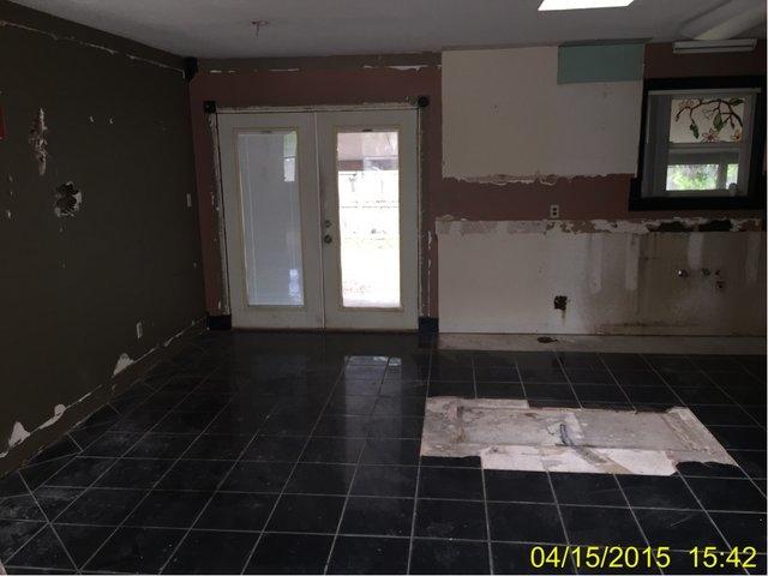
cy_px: 288
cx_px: 384
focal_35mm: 29
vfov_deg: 48.2
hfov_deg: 61.7
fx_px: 643
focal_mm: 4.15
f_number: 2.2
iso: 80
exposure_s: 1/33
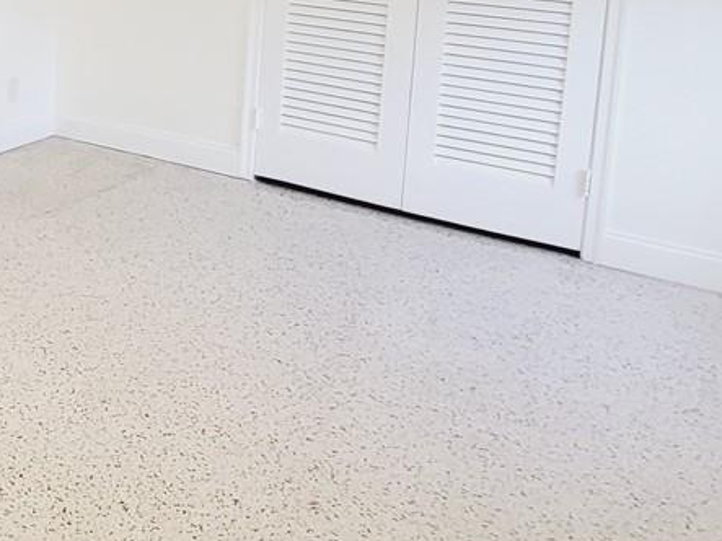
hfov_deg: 33.3
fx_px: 980
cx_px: -137
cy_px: -28
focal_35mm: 47
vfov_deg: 28.5
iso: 125
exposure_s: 1/60
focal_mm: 1.74
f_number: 2.2
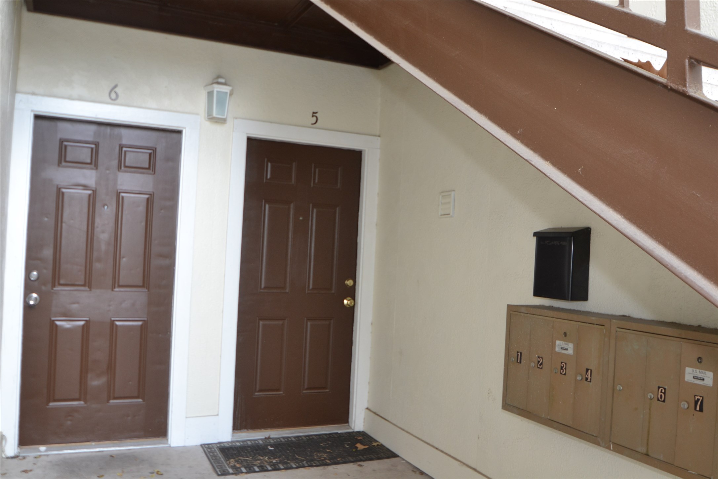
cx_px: 359
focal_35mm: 30
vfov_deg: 43.6
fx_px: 598
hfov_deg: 61.9
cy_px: 240
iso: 400
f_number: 4.2
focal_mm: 20
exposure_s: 1/80
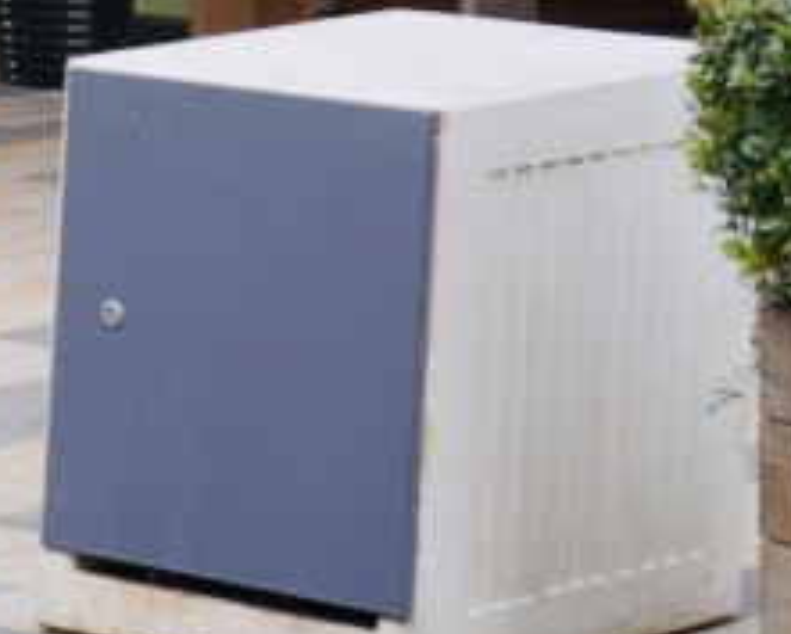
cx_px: -648
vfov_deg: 6.4
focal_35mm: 233
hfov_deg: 8.0
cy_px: -648
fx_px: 5457
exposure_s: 1/80
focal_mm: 34
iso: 100
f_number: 4
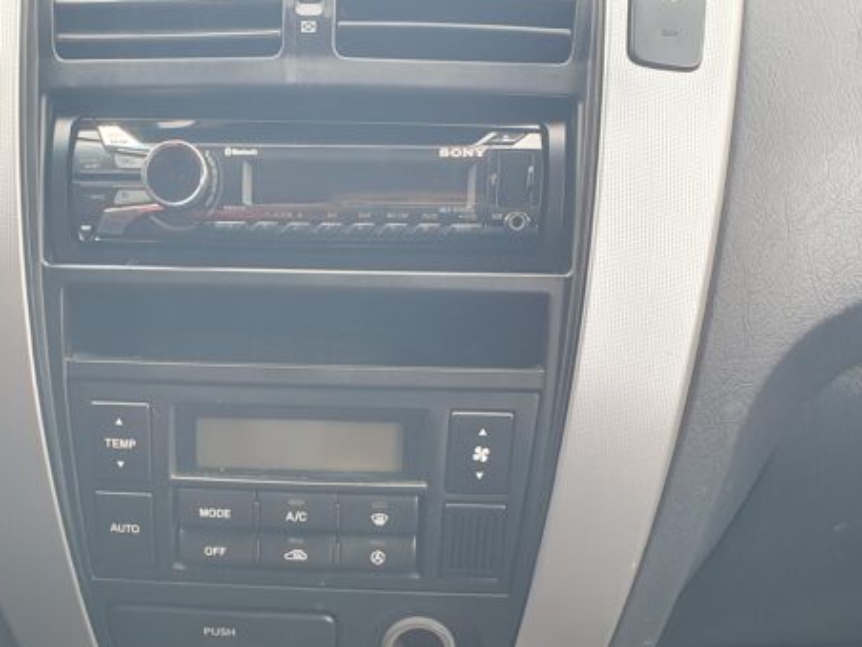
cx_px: 294
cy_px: 571
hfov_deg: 40.8
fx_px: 1145
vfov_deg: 30.3
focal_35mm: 46
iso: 125
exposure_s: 1/100
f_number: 2.4
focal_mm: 4.32
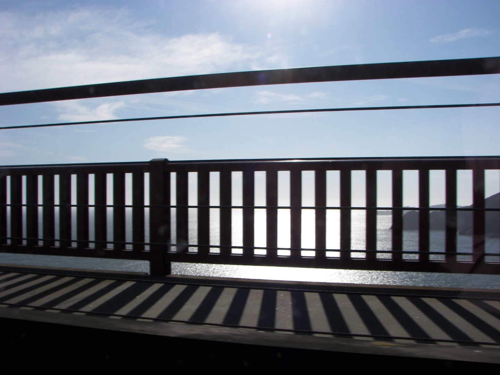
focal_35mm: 36
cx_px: 250
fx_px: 520
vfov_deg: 39.7
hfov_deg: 51.4
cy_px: 188
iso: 64
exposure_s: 1/1000
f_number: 5.6
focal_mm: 6
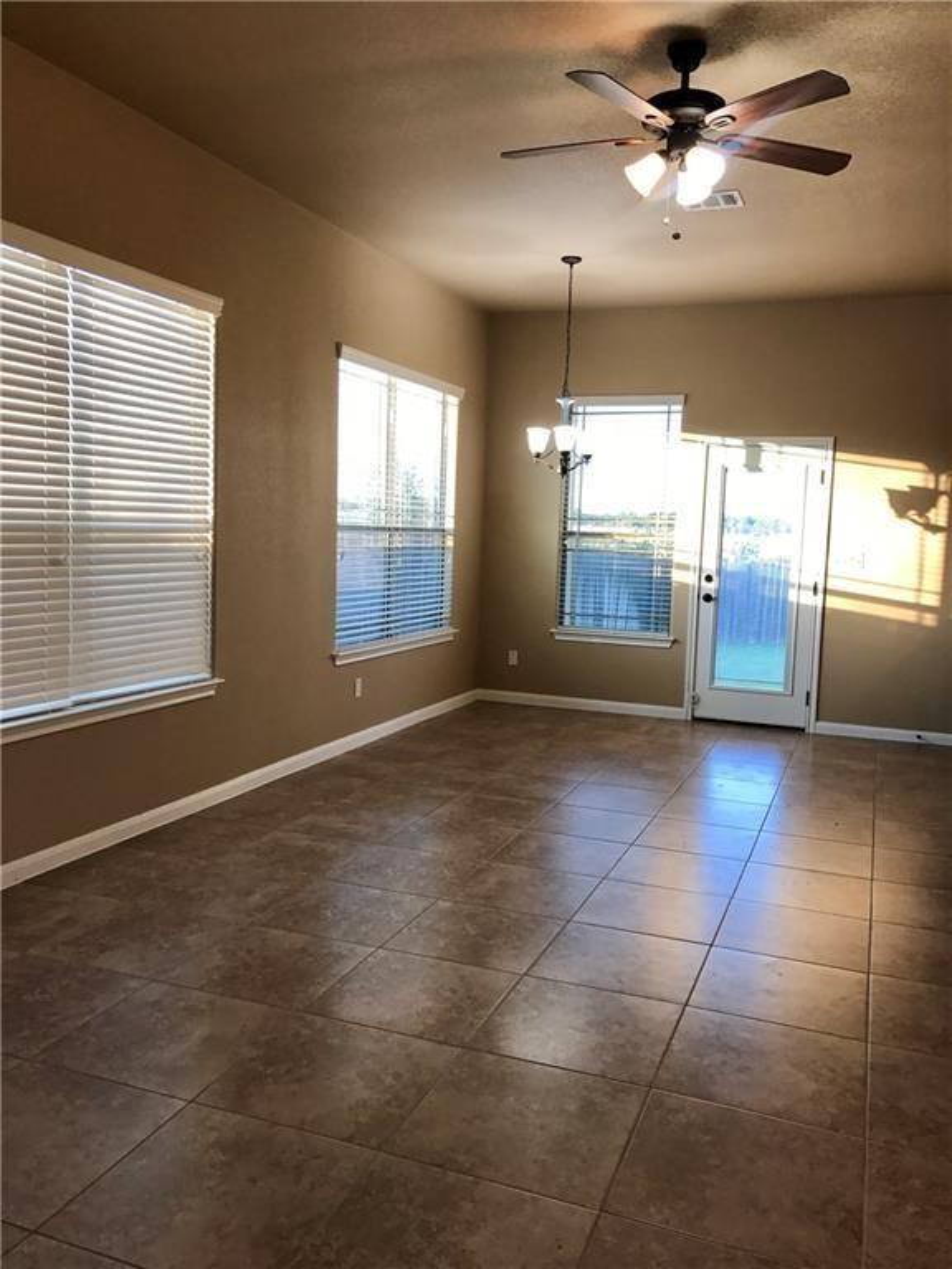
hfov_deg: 49.7
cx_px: 476
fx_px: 1027
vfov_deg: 63.4
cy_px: 634
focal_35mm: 28
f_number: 1.8
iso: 32
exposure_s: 1/60
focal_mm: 3.99
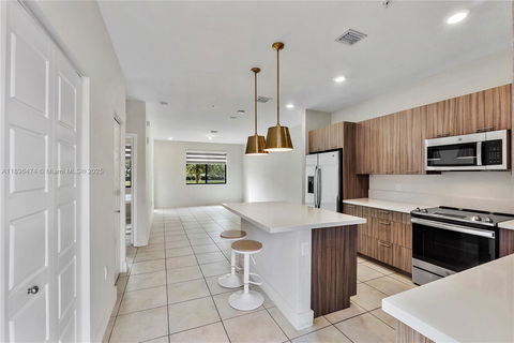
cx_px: 257
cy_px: 172
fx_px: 214
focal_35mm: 15
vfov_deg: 77.3
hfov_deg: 100.4
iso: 100
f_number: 11
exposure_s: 1/8
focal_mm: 10
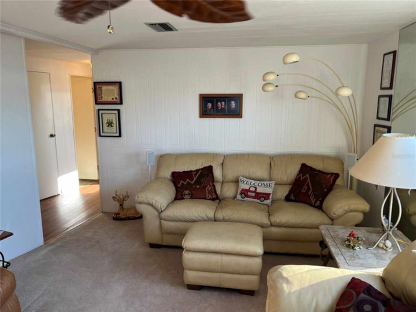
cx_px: 208
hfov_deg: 67.3
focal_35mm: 26
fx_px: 312
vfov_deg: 53.1
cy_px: 156
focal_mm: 5.1
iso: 50
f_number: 1.6
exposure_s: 1/121
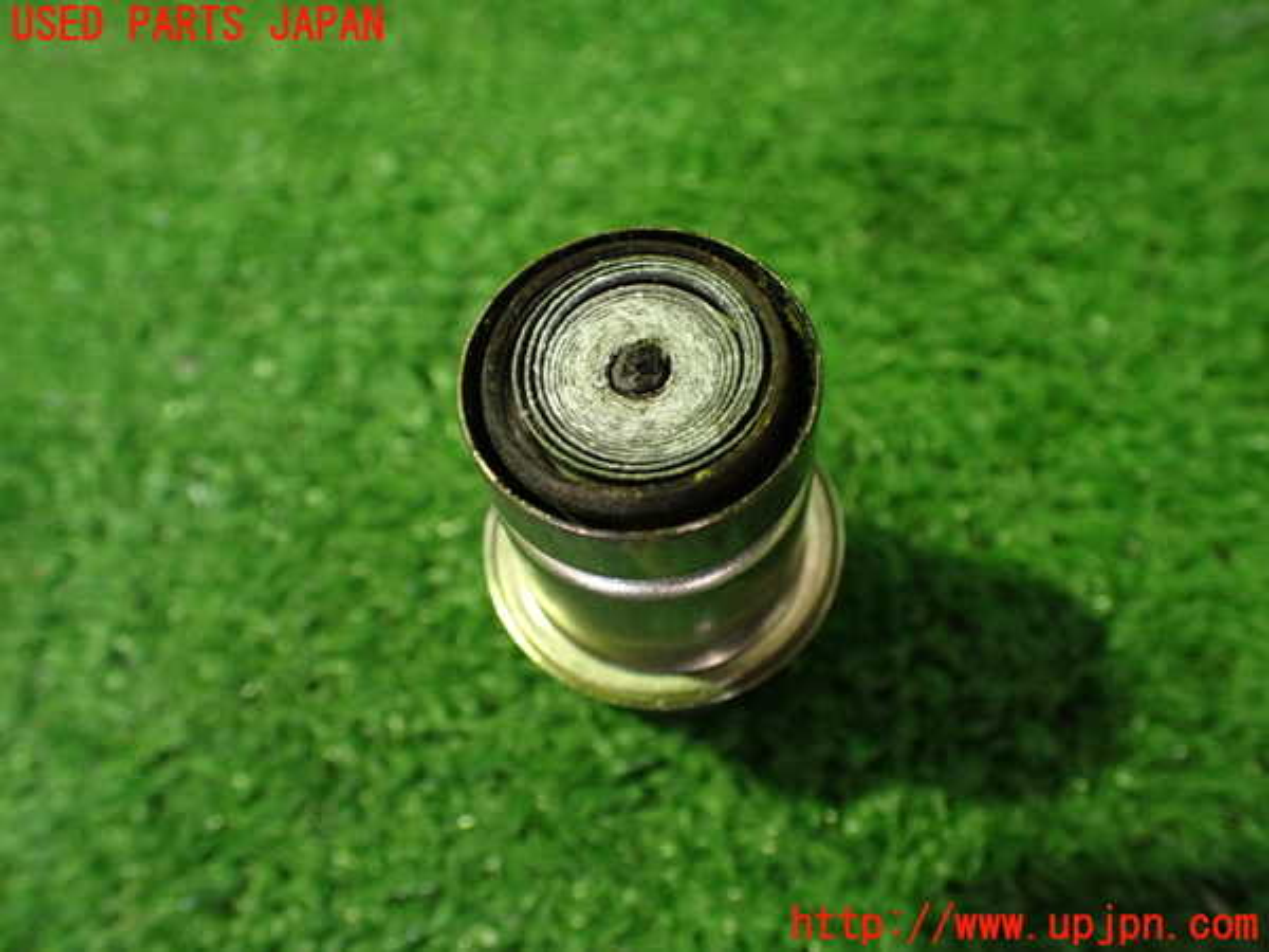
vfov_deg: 46.8
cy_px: 476
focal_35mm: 30
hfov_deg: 60.0
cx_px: 634
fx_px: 1100
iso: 800
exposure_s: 1/30
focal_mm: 5.4
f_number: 2.3
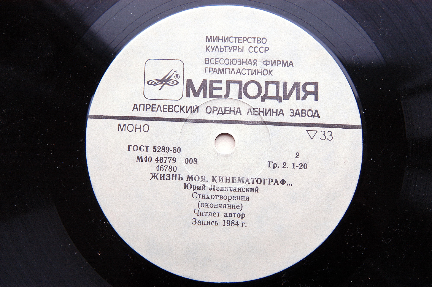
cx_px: 216
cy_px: 144
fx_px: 629
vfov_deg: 25.7
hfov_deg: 37.9
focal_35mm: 52
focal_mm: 35
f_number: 5
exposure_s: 1/100
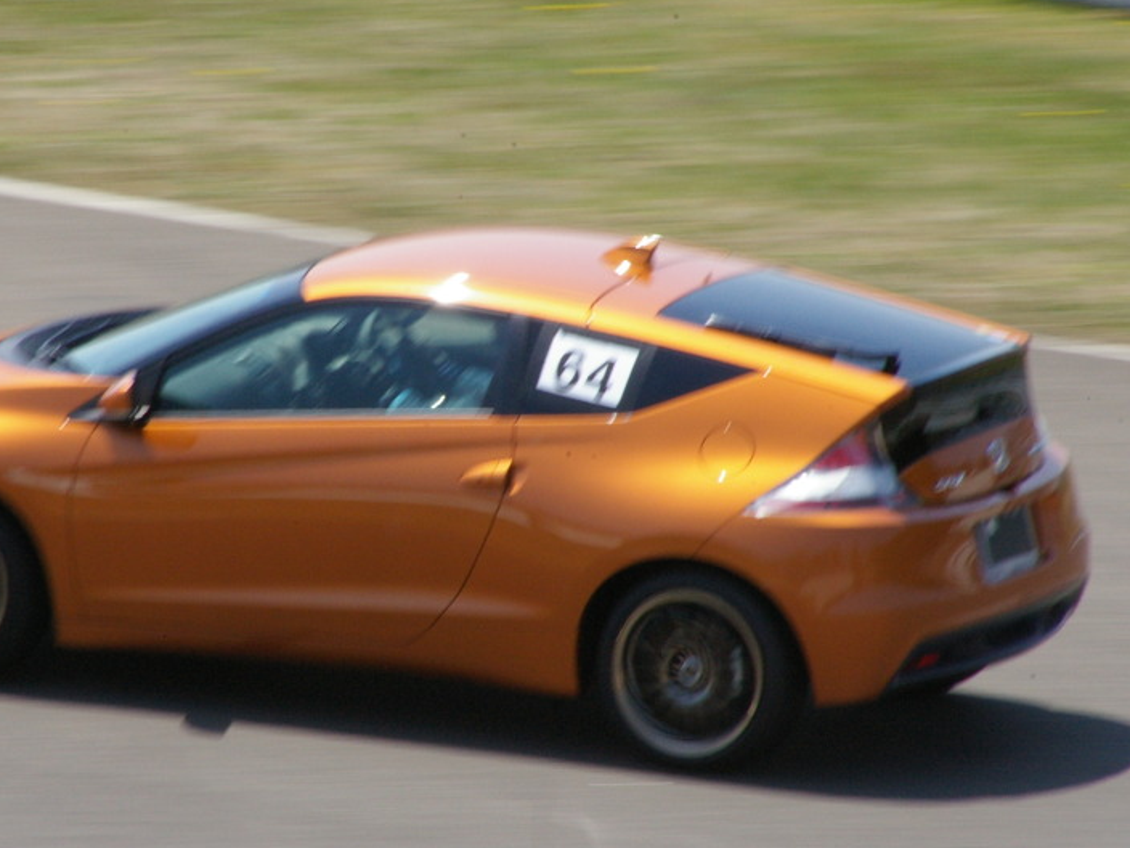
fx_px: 17105
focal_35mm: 524
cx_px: 411
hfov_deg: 3.8
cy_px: 408
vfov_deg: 2.8
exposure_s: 1/60
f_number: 38
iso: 800
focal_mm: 250
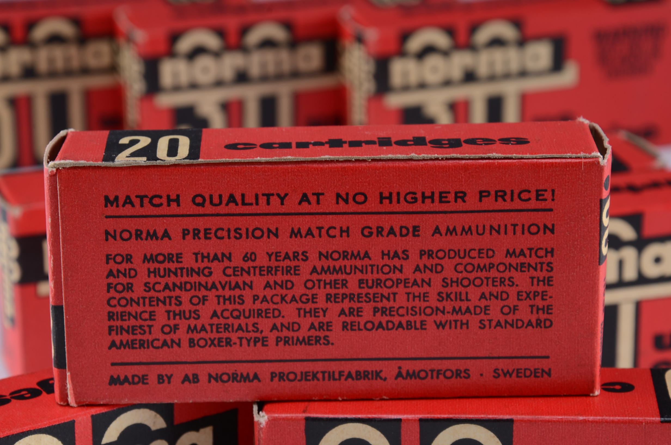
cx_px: 336
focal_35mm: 158
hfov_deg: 13.1
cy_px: 222
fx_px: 2930
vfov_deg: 8.7
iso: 125
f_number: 13
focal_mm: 105
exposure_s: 1/100
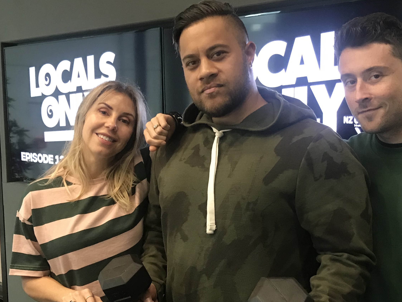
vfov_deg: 28.9
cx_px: 201
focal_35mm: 50
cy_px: 198
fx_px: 581
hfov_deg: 38.2
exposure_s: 1/17
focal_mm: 3.99
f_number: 1.8
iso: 100
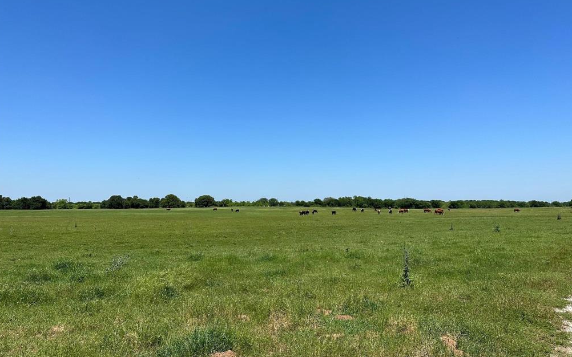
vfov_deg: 47.6
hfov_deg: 70.4
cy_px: 176
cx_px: 287
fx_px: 405
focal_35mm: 26
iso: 80
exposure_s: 1/5848
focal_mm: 6.86
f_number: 1.78
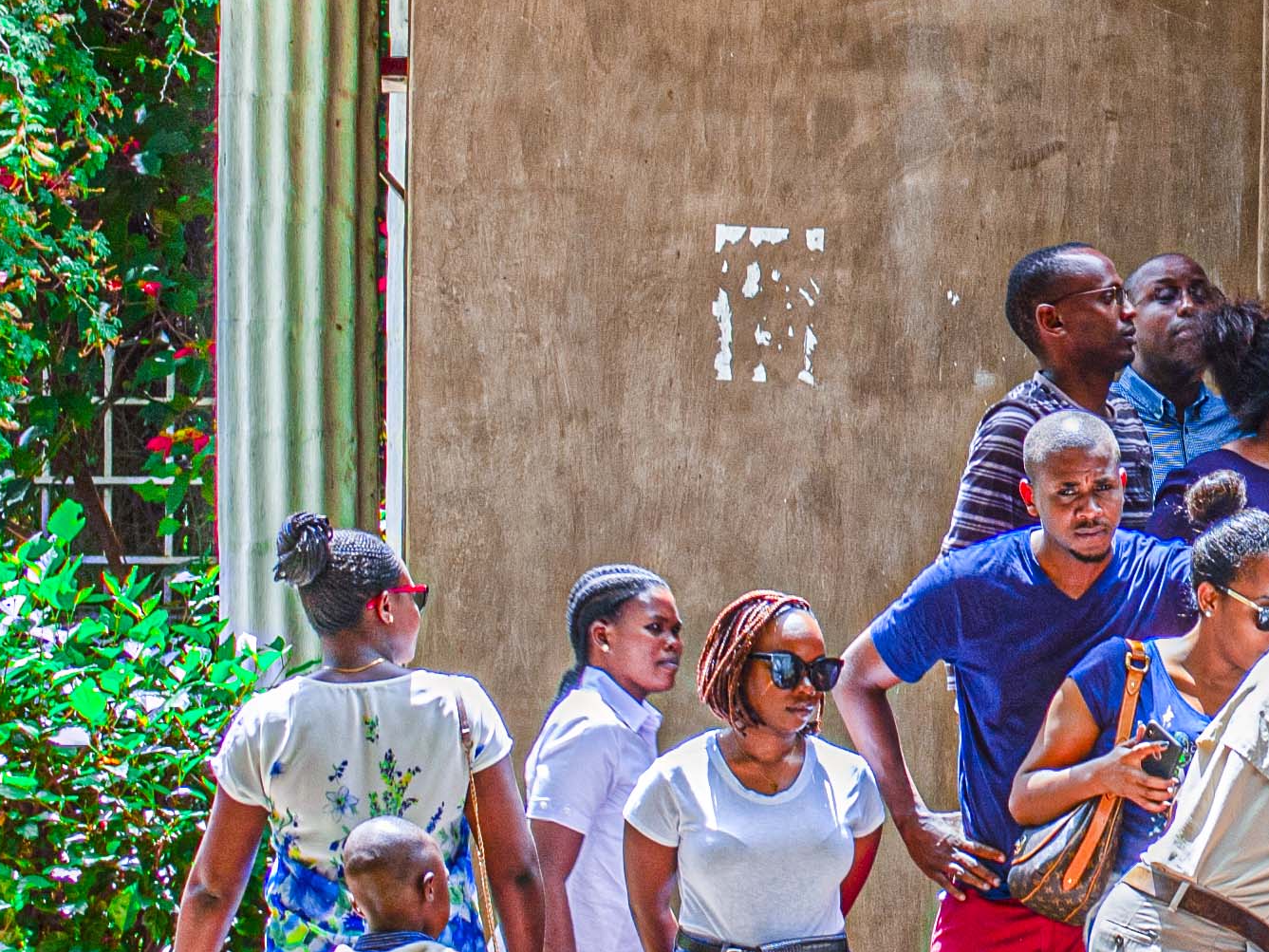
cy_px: 232
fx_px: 8322
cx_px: 1390
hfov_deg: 8.6
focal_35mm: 227
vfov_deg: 6.5
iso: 200
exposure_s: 1/125
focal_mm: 70
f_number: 5.6
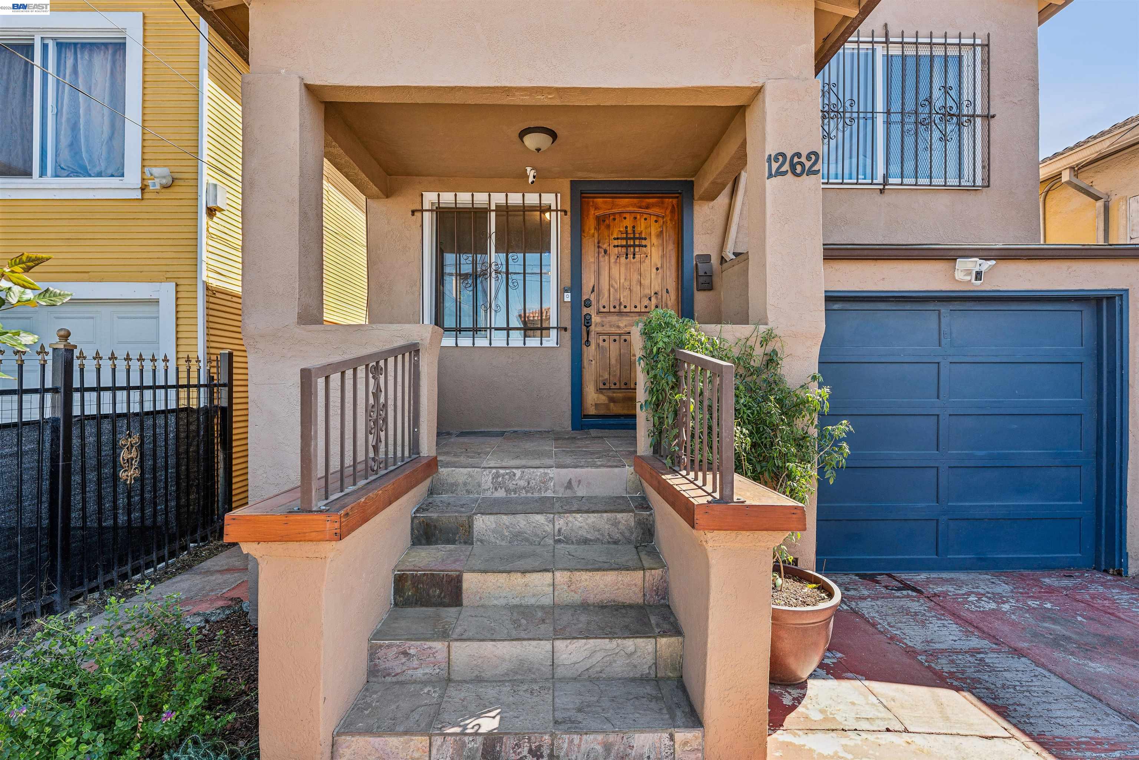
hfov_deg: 95.0
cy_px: 380
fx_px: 522
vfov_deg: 72.1
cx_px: 570
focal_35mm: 16
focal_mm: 16.5
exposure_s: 1/125
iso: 200
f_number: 6.3
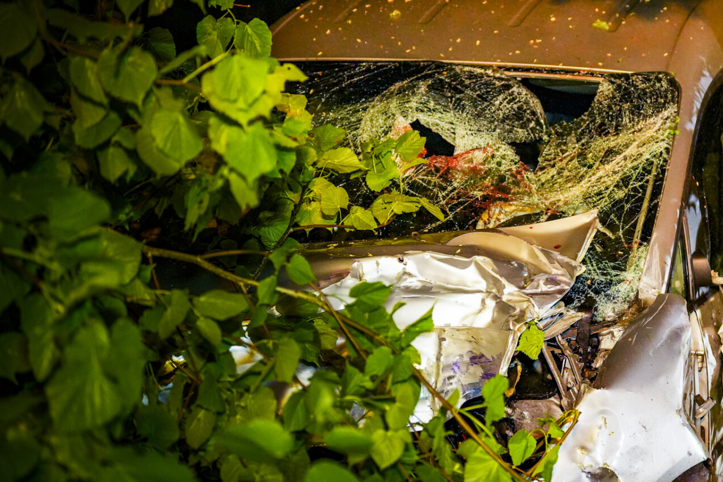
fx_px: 2108
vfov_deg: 13.0
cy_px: 242
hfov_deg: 19.3
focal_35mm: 105
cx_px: 534
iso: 6400
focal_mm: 70
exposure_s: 1/30
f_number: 2.8
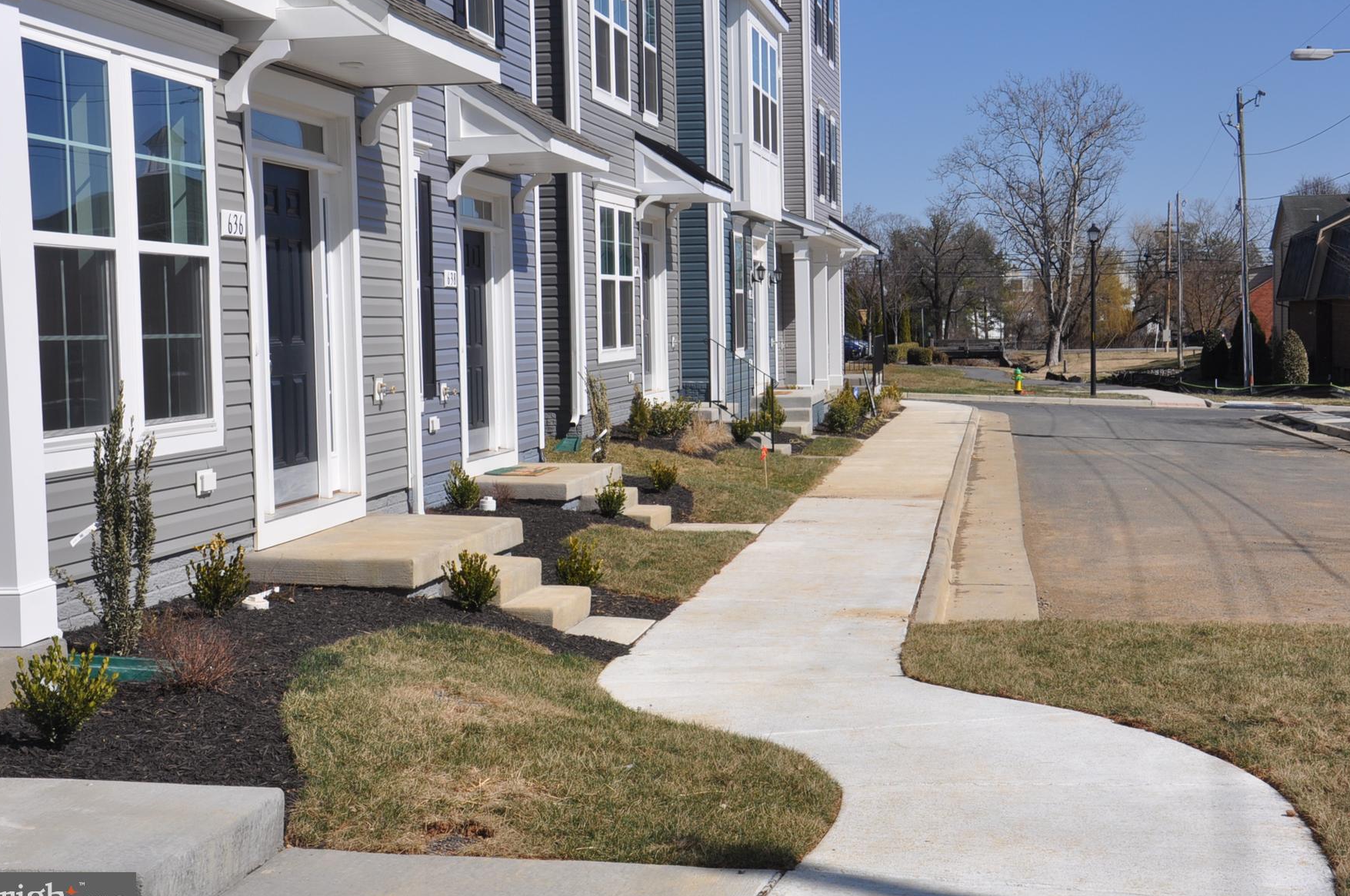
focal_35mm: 56
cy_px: 405
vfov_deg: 24.1
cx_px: 754
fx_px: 2098
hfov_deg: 35.6
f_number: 11
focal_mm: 32
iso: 200
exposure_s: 1/500
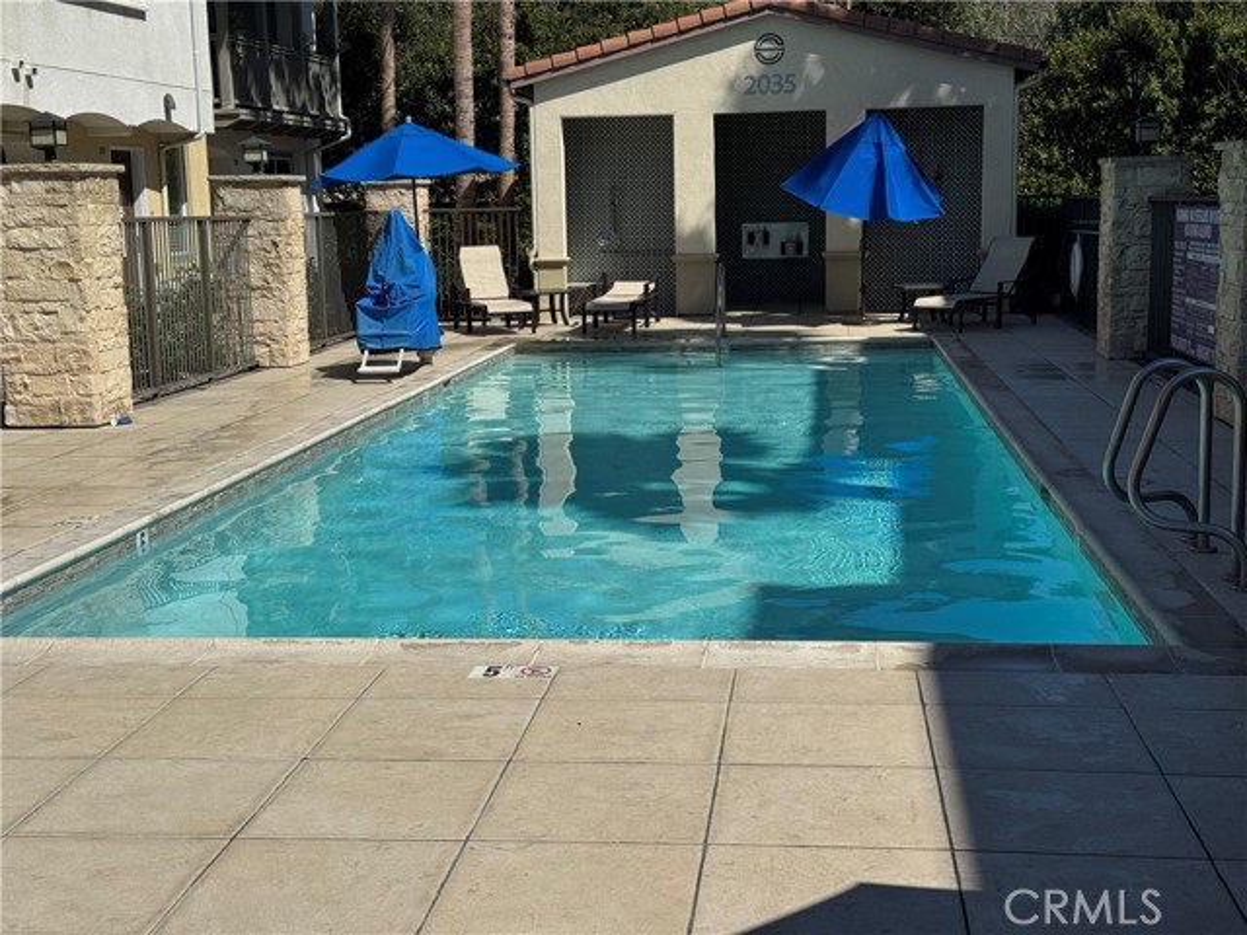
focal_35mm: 48
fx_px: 1729
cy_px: 468
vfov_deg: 30.3
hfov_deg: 39.7
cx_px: 624
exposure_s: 1/10526
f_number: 1.78
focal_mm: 6.76
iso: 80
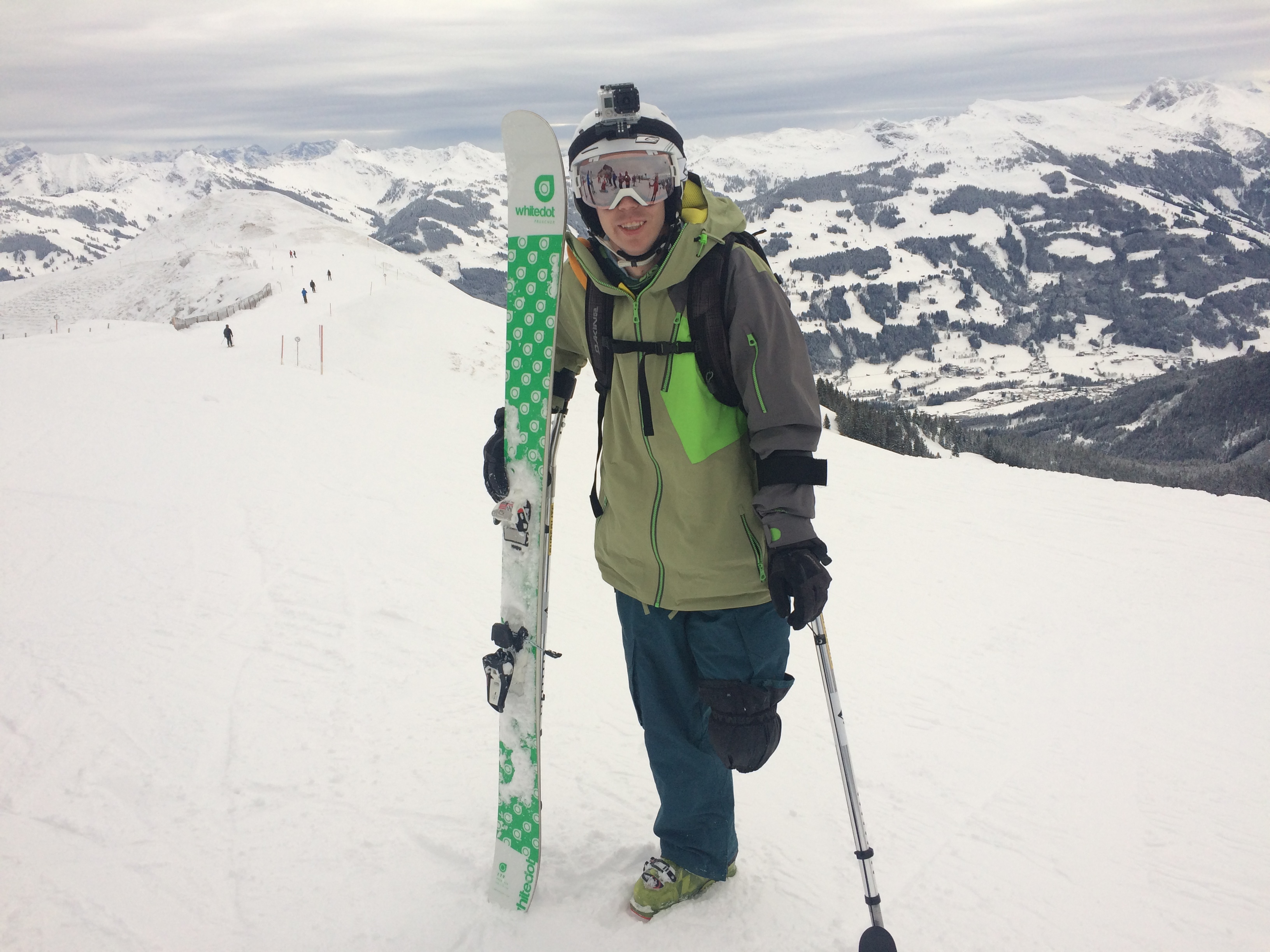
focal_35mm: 29
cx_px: 635
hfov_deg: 61.7
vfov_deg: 48.2
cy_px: 476
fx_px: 1064
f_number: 2.2
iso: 32
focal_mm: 4.15
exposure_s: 1/2283
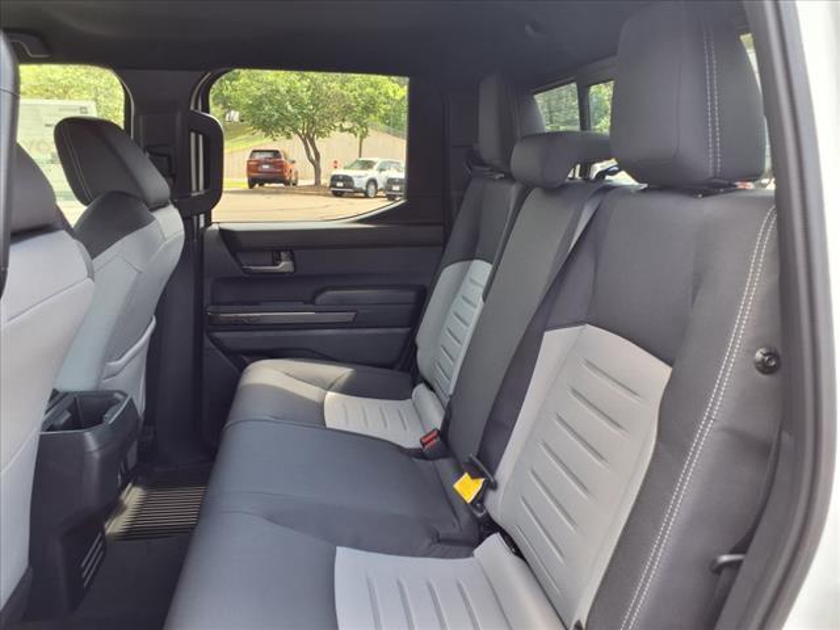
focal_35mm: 27
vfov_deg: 51.4
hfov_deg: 65.3
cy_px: 315
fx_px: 655
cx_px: 420
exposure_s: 1/120
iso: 50
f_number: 1.9
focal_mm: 3.58
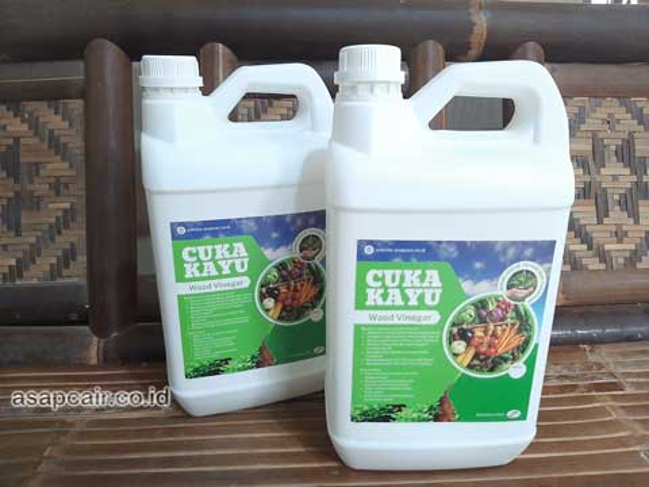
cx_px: 324
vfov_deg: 51.4
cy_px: 244
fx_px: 506
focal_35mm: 27
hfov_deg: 65.3
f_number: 1.7
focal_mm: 3.93
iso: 640
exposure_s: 1/20
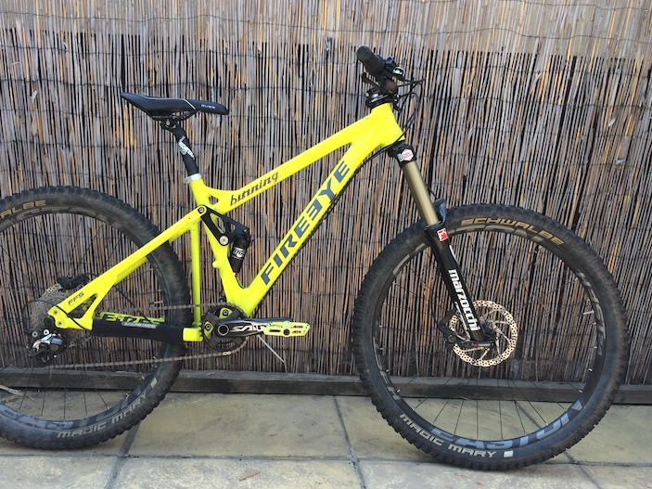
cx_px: 289
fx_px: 621
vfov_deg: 42.9
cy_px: 226
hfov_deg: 55.2
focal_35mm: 33
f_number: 2.2
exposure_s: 1/419
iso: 32
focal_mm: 4.15
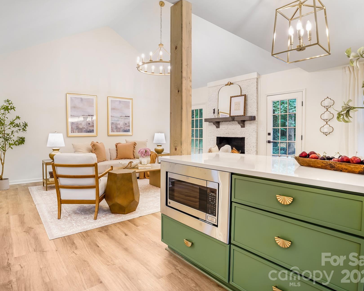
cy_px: 142
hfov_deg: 83.1
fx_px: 205
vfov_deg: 70.9
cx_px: 165
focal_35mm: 19
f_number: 8
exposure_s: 1.3
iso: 125
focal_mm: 16
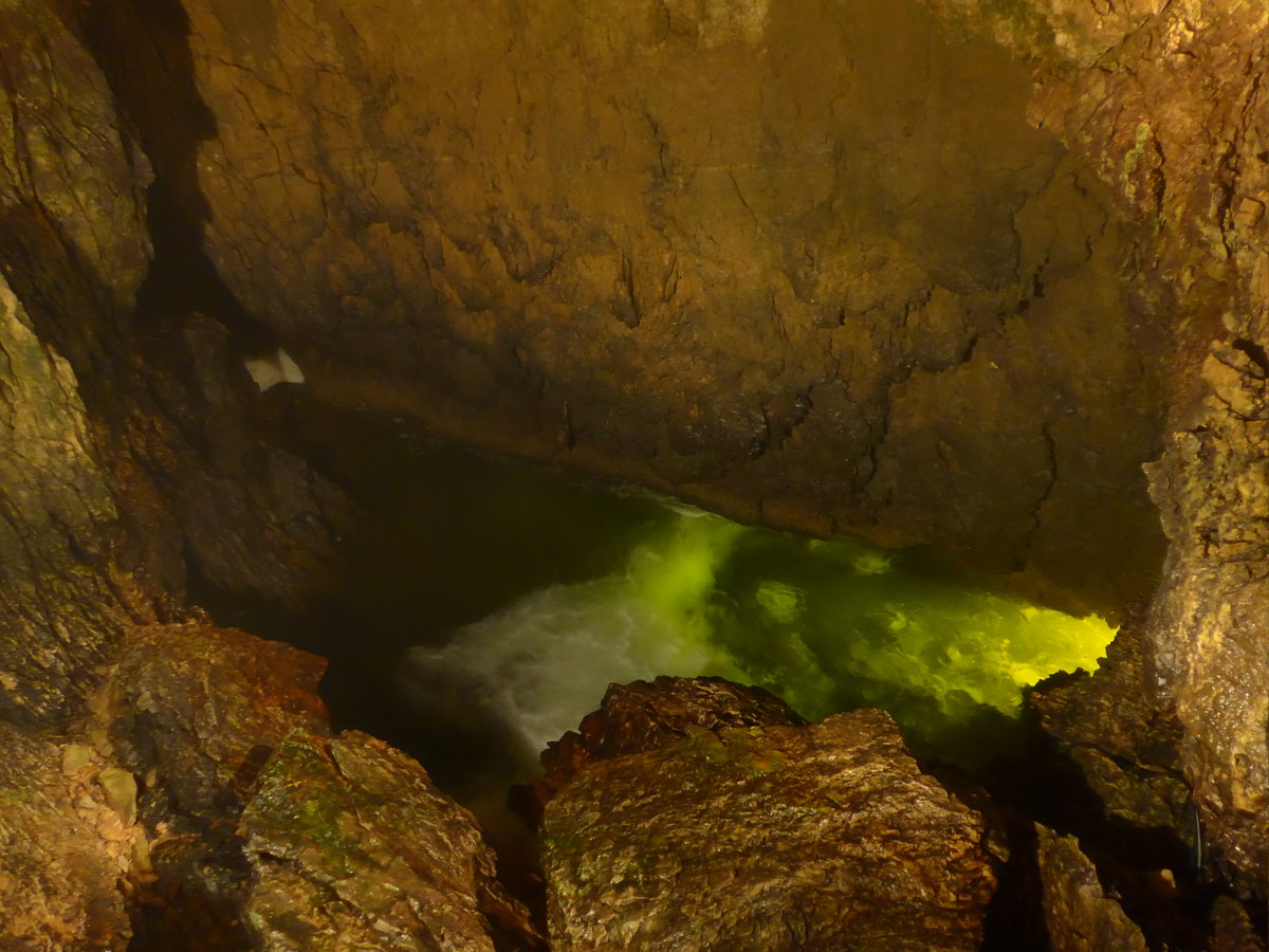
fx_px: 1063
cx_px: 634
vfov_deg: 48.2
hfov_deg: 61.7
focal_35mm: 29
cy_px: 476
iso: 800
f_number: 2
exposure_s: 1/8
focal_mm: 6
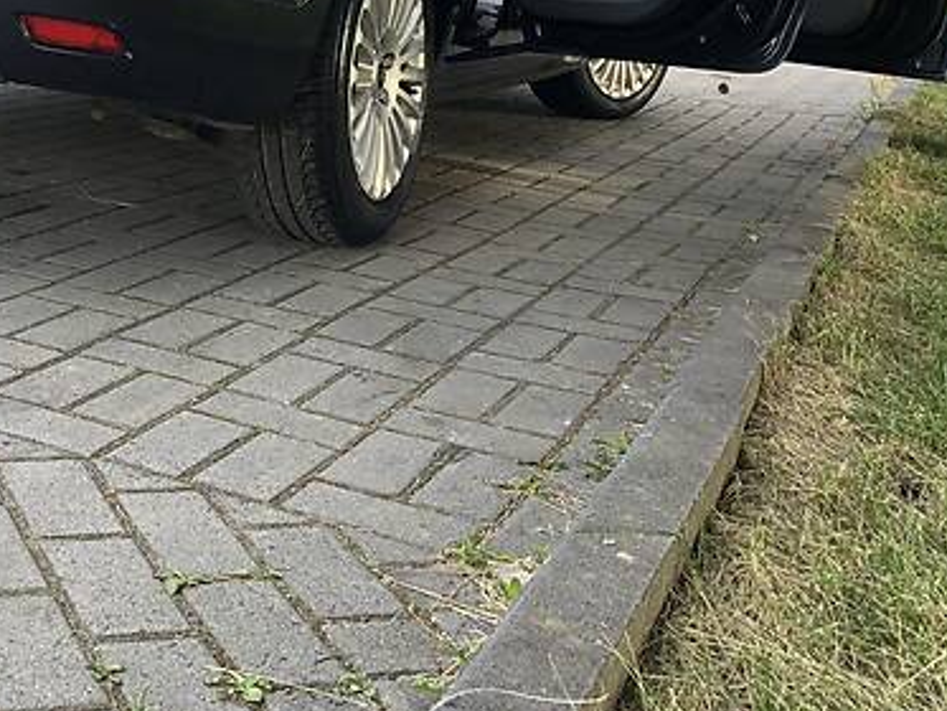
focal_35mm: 60
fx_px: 1642
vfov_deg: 23.4
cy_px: 5
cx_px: 173
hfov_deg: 31.3
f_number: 1.8
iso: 50
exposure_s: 1/120
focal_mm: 4
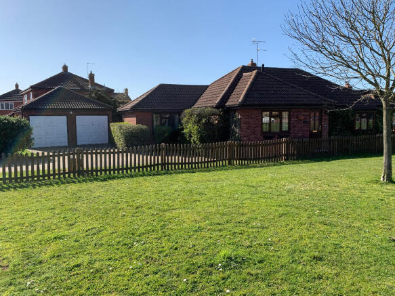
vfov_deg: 53.0
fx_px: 297
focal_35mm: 26
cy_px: 148
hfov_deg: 67.3
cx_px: 198
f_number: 1.8
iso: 25
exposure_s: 1/1779
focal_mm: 4.25
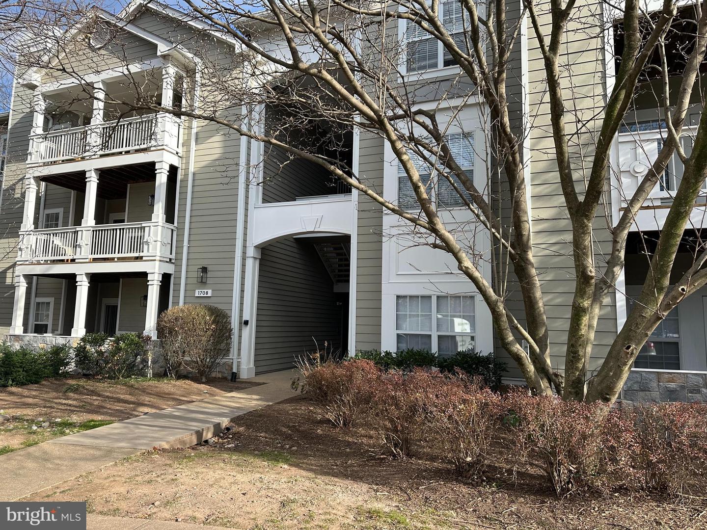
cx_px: 354
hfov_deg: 71.6
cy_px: 265
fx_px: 490
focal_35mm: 24
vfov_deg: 56.8
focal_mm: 6.86
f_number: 1.78
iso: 80
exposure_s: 1/1517
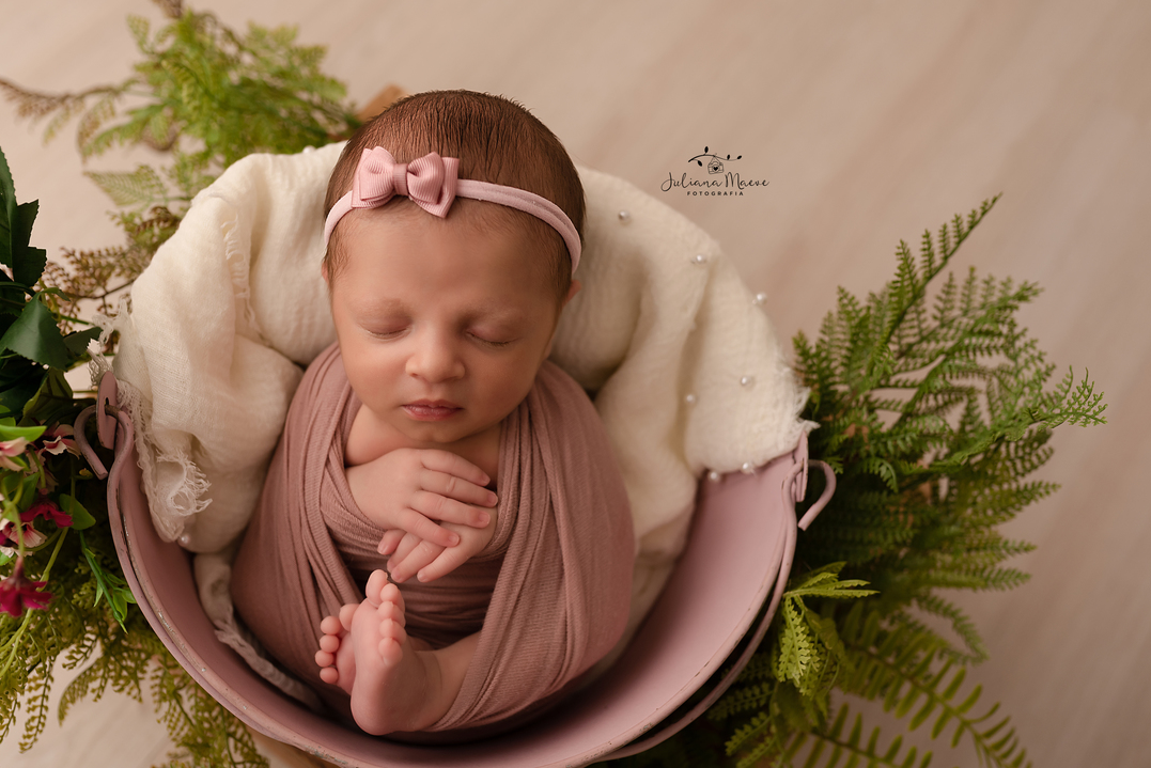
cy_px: 409
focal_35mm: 39
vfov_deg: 34.2
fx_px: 1247
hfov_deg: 49.5
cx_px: 540
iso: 100
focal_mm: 35
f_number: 2.8
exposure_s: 1/125
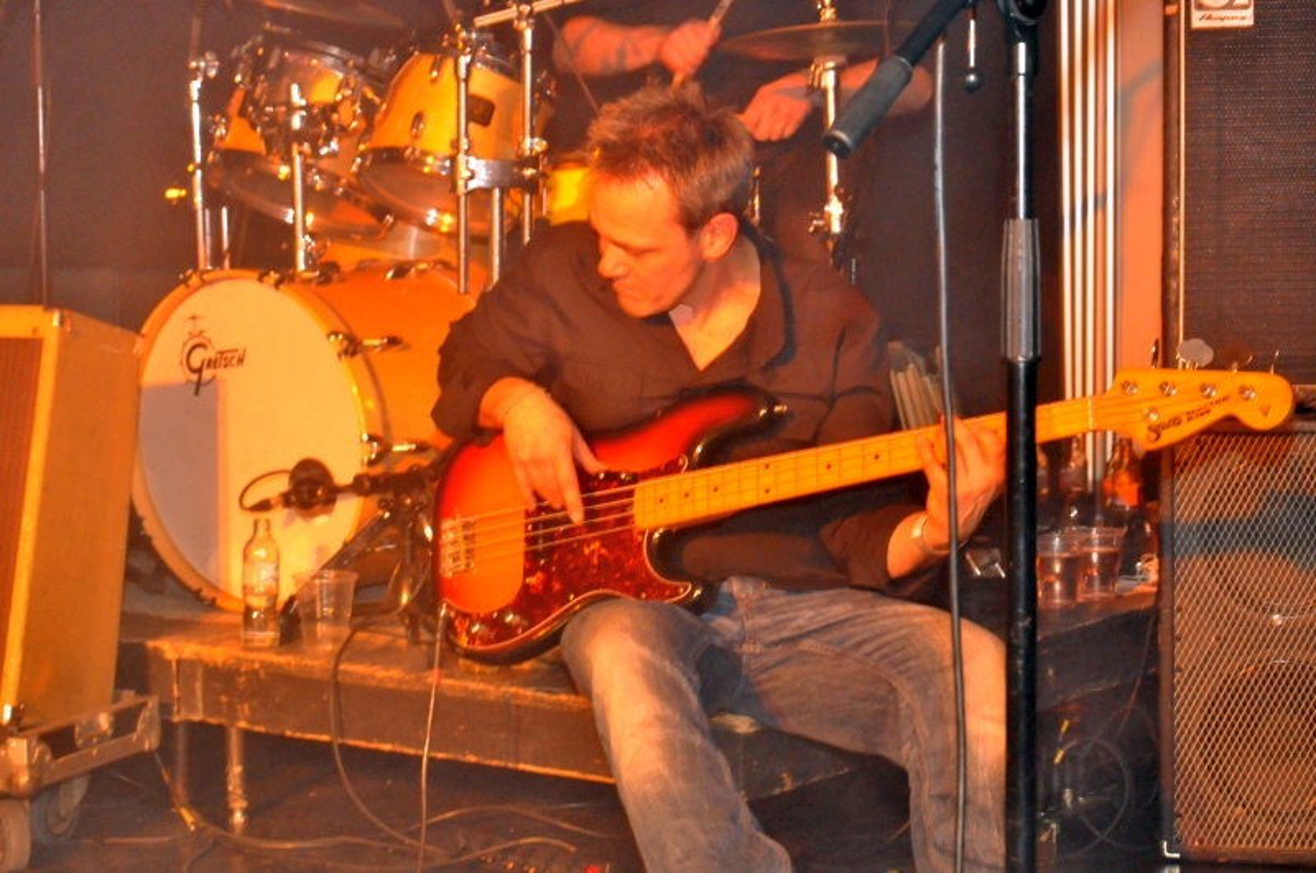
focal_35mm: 78
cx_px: 658
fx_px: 2847
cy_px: 436
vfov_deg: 17.4
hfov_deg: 26.0
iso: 3200
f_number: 8
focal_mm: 52
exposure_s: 1/60
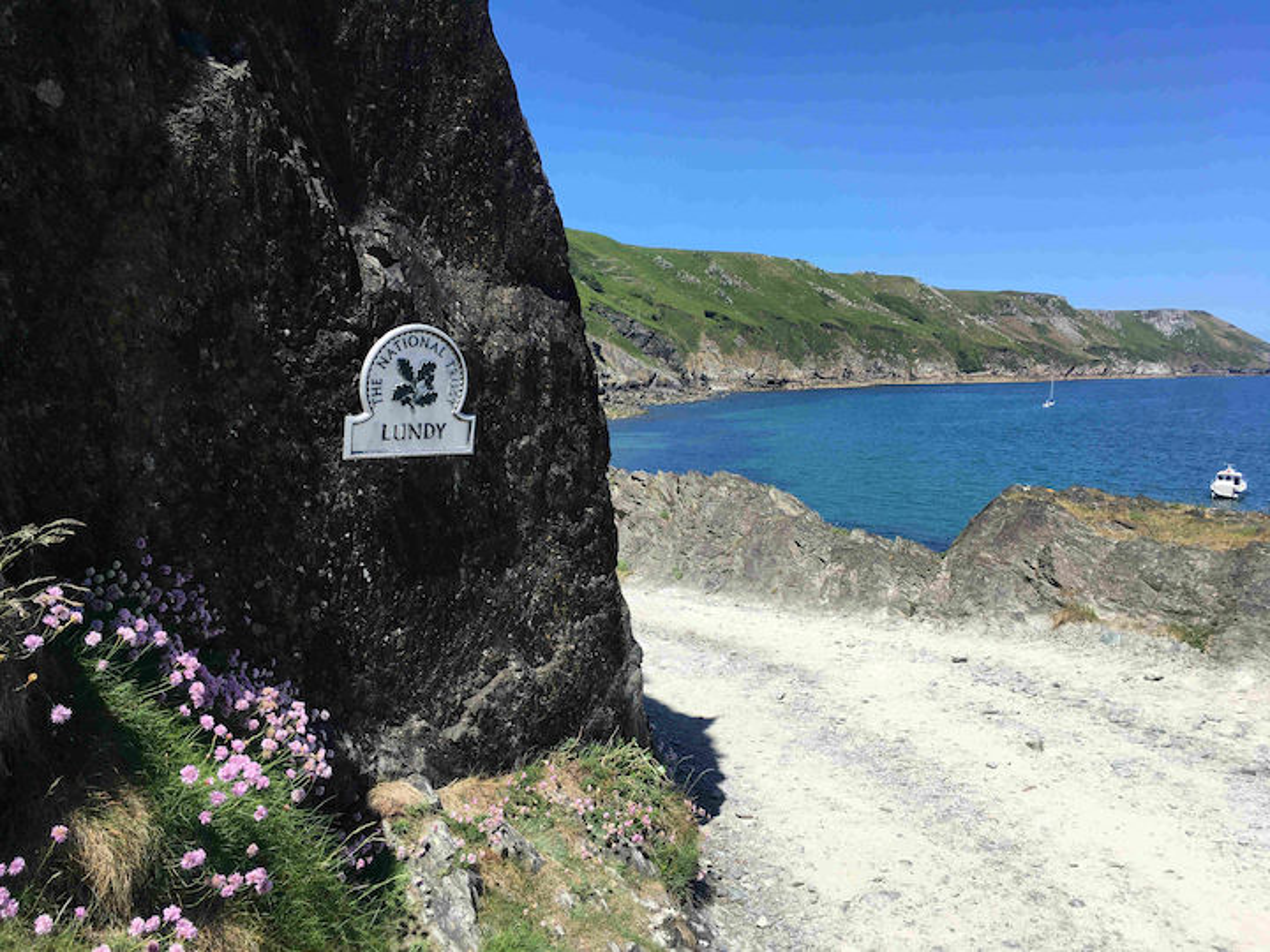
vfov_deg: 48.2
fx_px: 1064
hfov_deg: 61.7
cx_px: 635
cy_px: 476
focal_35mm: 29
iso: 25
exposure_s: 1/1570
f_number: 2.2
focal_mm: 4.15
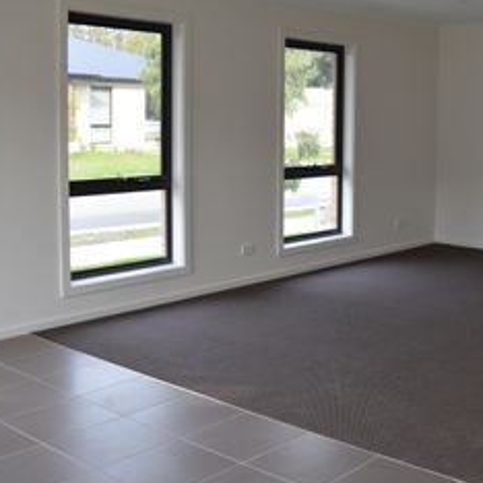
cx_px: 456
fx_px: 726
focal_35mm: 46
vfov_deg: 36.6
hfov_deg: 34.3
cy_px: 185
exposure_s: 1/125
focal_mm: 18
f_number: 5.6
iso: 400
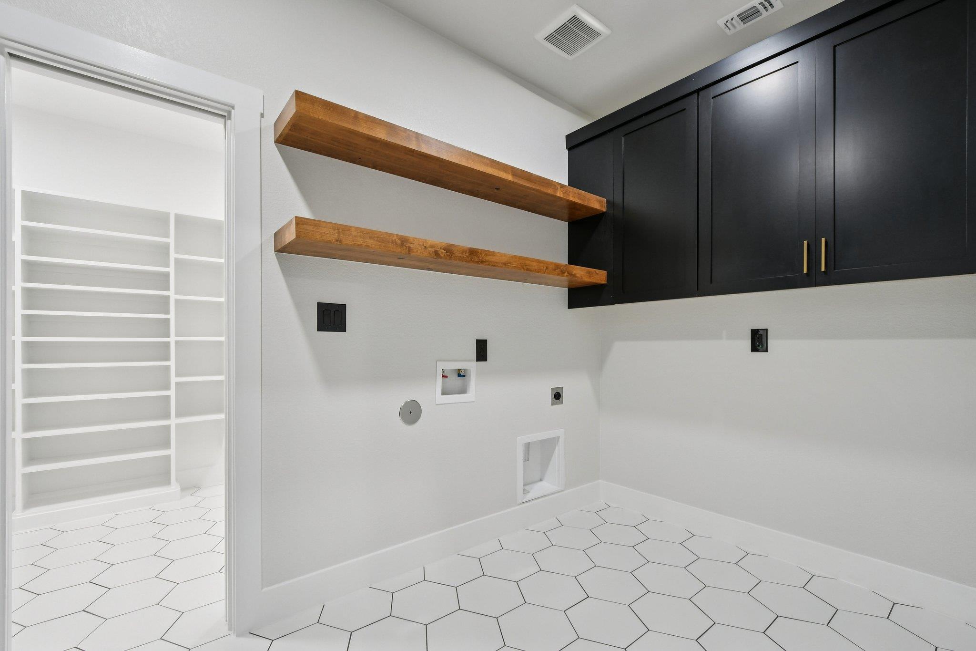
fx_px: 407
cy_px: 326
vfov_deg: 77.3
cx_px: 488
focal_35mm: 15
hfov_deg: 100.4
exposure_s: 1/8
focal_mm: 10
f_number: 8
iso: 400
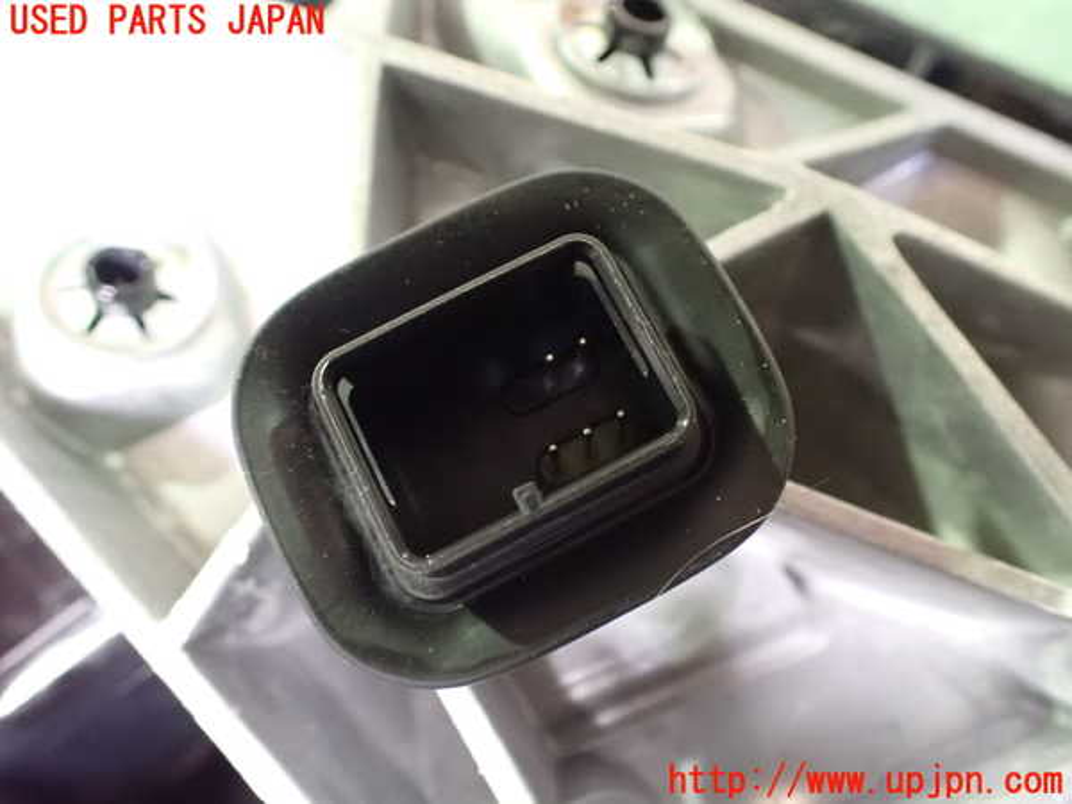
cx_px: 536
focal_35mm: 30
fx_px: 929
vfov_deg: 46.8
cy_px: 402
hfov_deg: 60.0
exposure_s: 1/30
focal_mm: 5.4
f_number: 2.3
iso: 1600
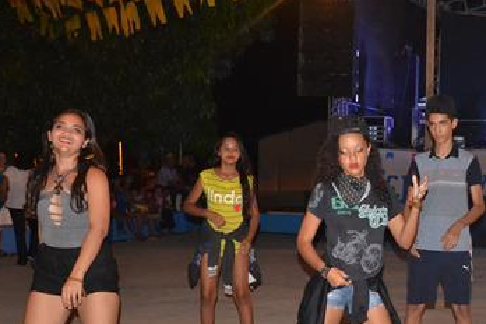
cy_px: 294
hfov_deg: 28.9
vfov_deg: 19.4
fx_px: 930
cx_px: 360
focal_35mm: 69
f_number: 4
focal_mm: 25
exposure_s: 1/60
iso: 3200
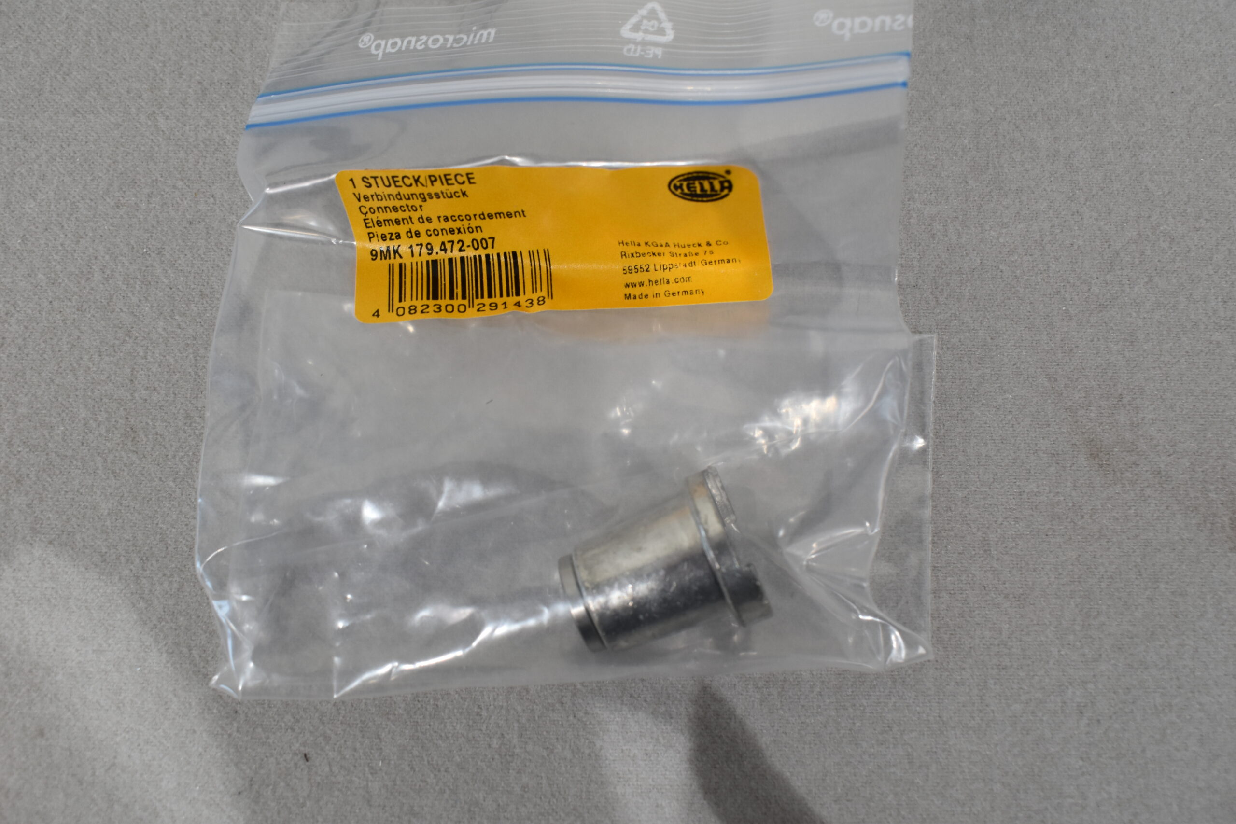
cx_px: 618
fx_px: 1236
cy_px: 412
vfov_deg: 36.9
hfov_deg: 53.1
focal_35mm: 36
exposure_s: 1/60
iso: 400
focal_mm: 24
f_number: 7.1
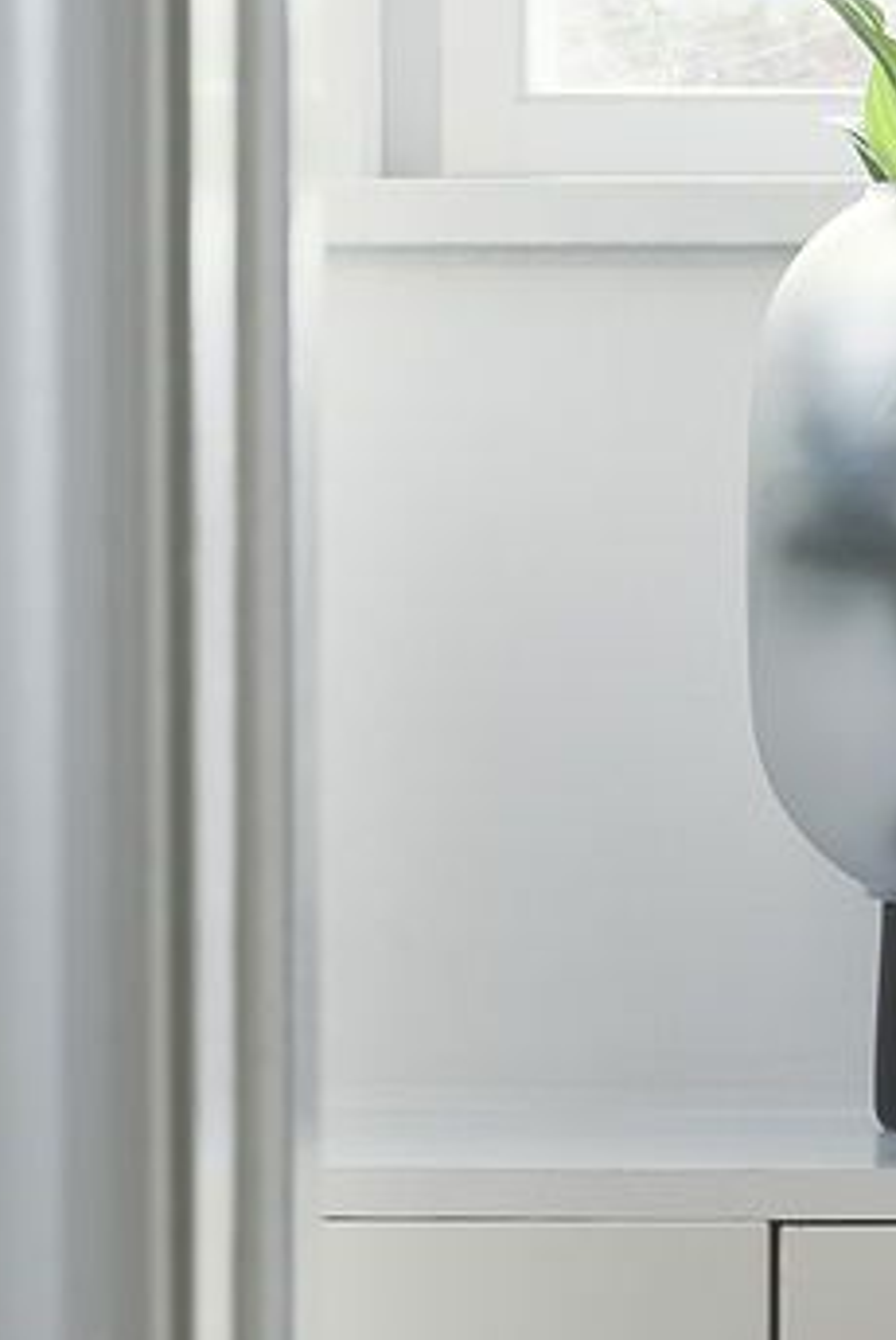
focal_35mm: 214
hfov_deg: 6.4
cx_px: 1001
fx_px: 7973
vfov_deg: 9.6
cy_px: 333
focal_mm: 85
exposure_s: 1/6
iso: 100
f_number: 8
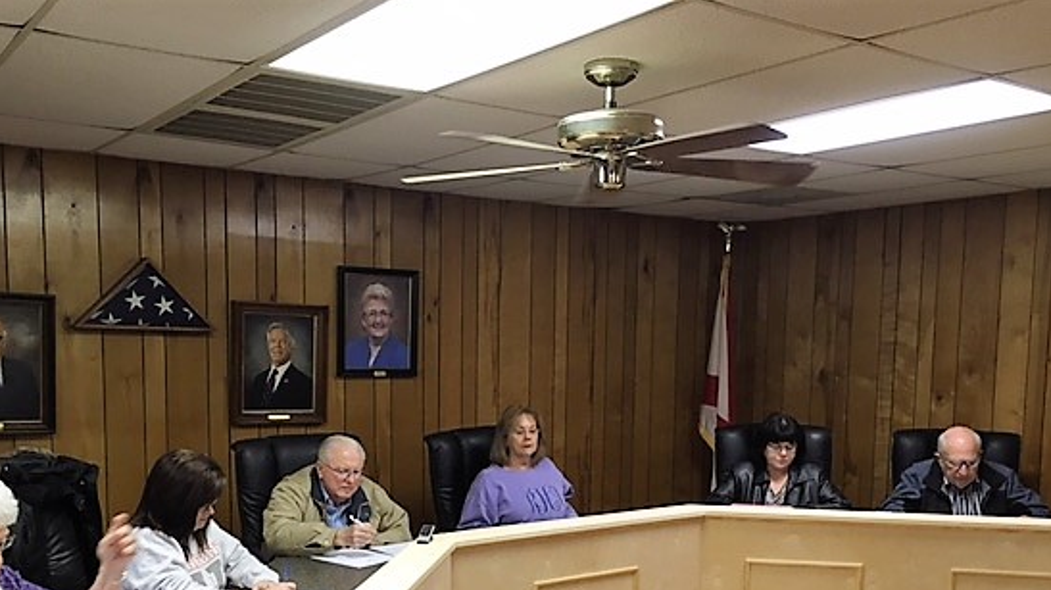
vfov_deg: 31.3
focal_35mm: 37
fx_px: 1031
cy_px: 454
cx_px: 505
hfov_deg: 54.0
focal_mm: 4.15
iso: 80
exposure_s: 1/30
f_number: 2.2
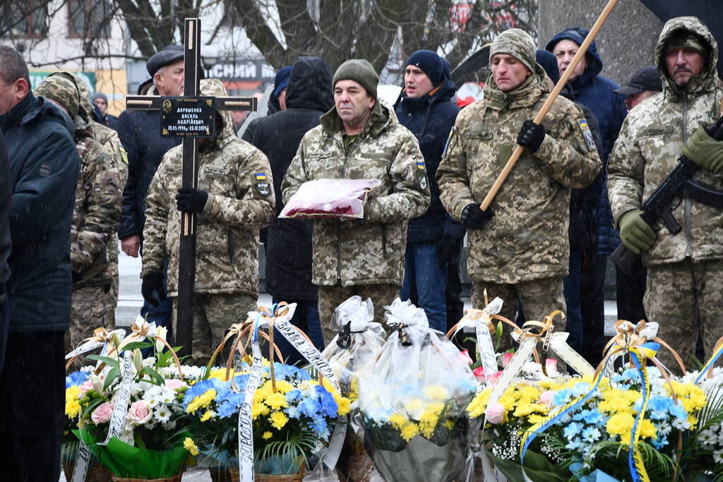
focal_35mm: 138
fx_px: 2772
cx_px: 362
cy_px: 241
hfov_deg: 14.9
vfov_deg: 9.9
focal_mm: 92
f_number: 5.6
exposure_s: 1/200
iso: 800
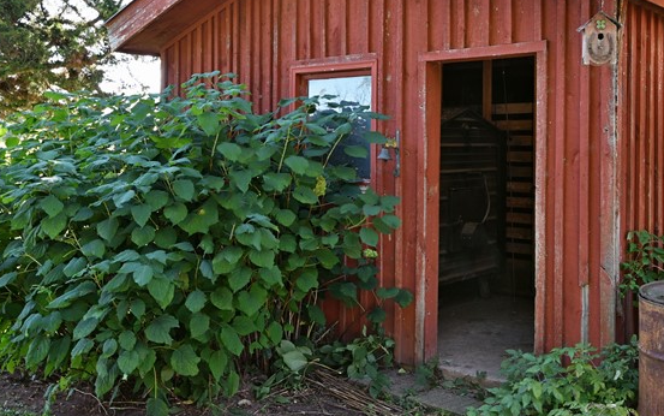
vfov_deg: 31.8
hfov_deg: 48.9
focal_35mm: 40
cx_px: 403
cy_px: 150
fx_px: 724
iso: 100
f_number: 5.6
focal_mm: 20
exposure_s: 1/40
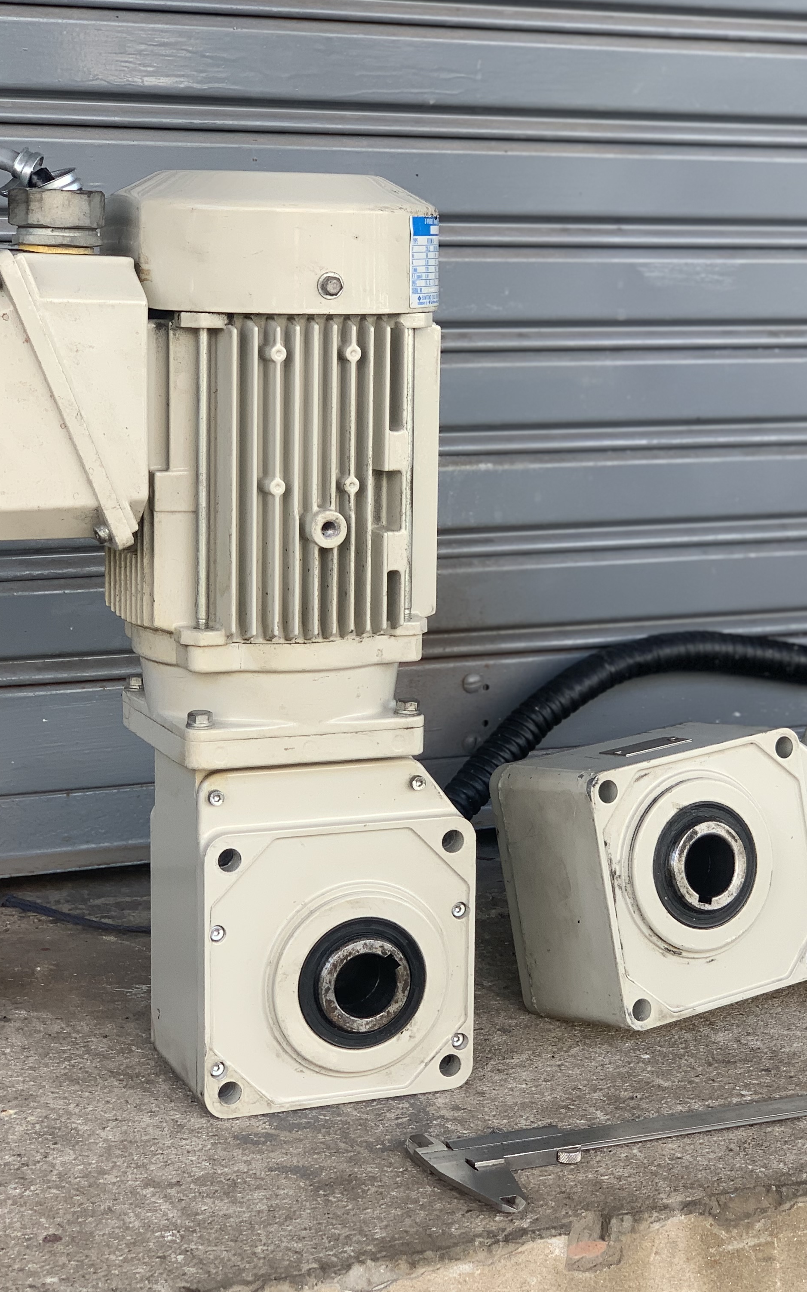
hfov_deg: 17.6
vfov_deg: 27.8
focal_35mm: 74
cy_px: 647
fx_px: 2604
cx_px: 512
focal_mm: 6
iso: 25
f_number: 2.4
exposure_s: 1/122
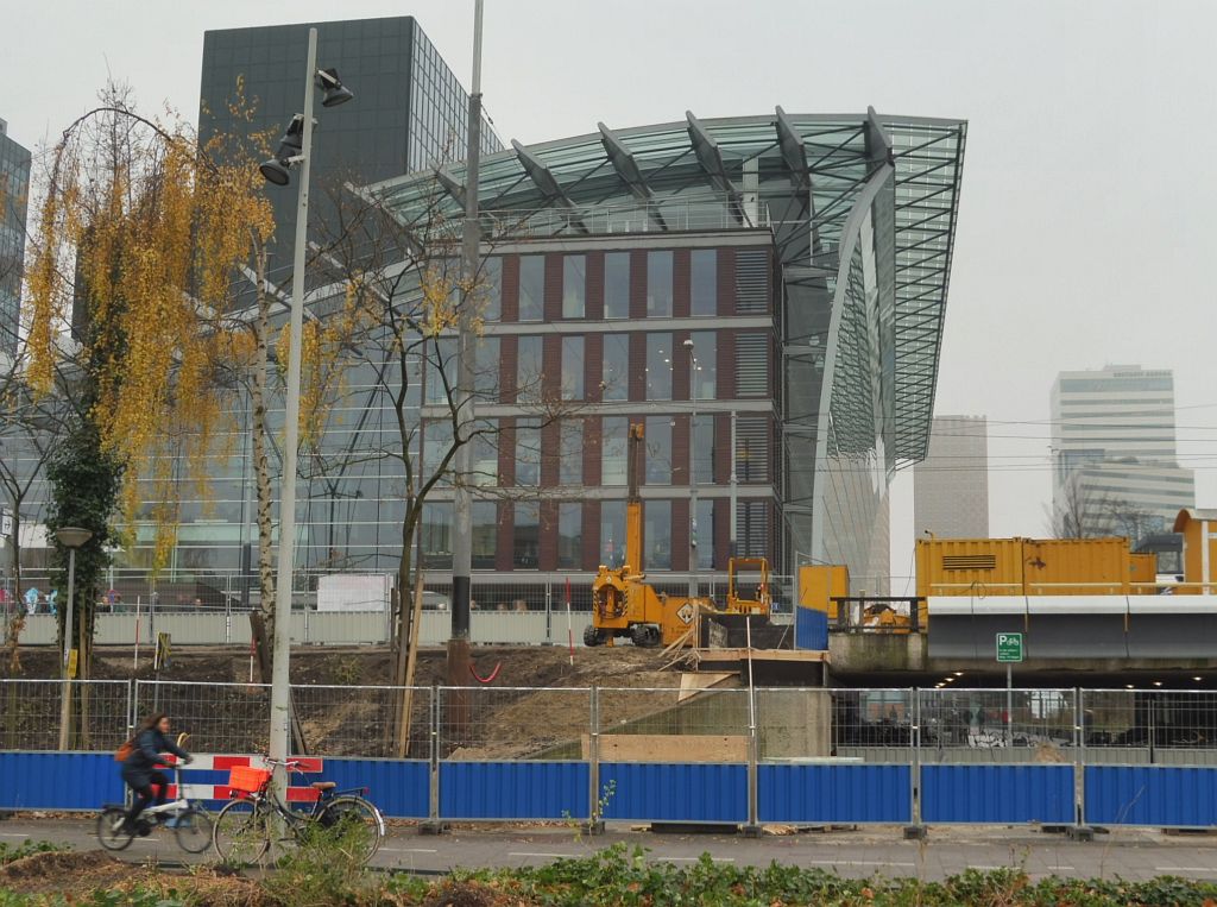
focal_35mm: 47
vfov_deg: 30.8
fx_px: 1649
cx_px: 608
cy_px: 454
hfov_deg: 40.5
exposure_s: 1/80
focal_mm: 8.5
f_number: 4.2
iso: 100
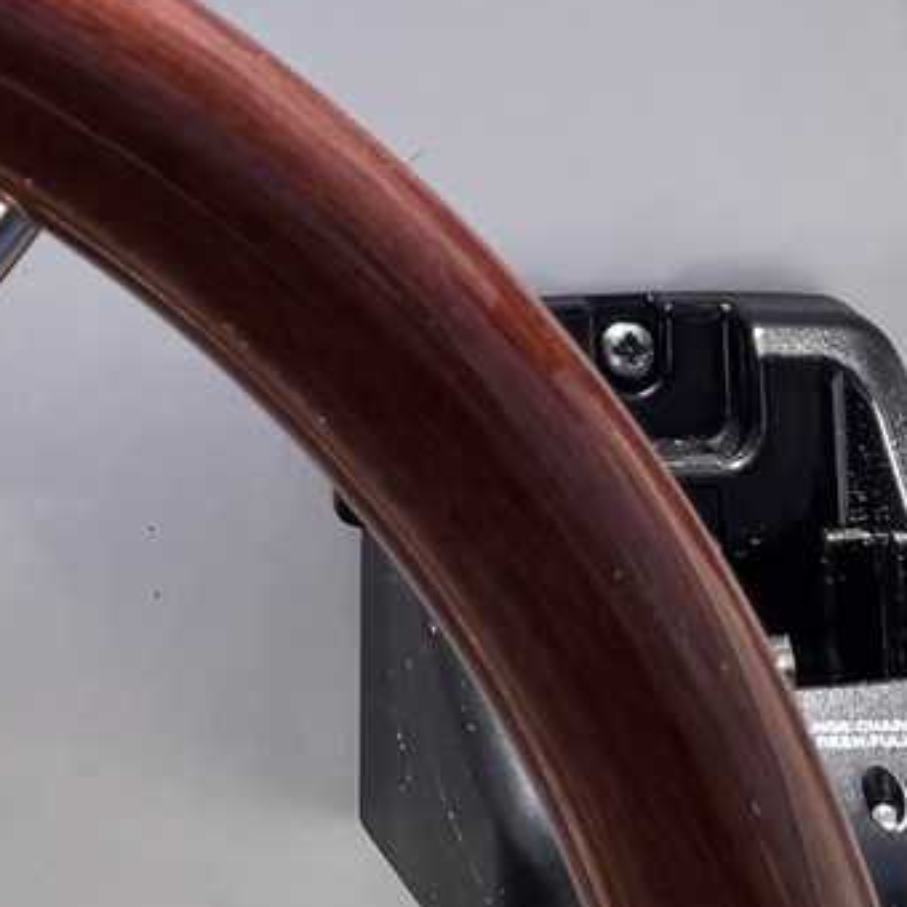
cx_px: -835
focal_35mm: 169
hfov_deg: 9.7
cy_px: -1204
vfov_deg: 9.3
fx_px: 5010
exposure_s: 1/2151
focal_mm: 5.96
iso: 50
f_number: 1.6
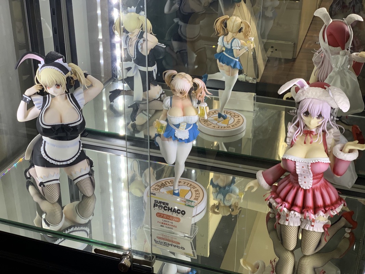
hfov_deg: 36.8
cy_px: 137
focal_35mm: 52
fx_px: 548
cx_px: 182
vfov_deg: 28.0
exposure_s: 1/122
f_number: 2.4
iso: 80
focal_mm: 6
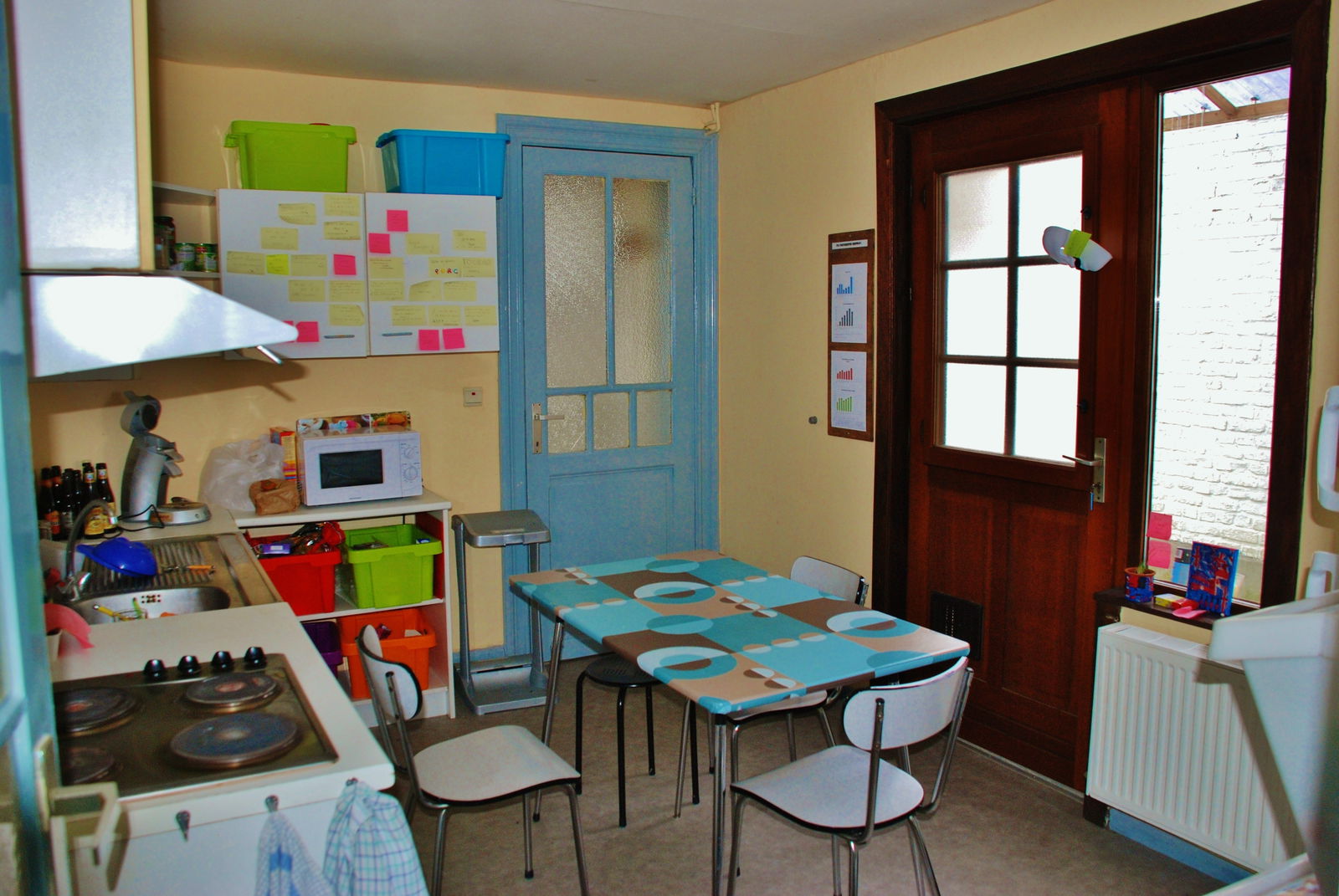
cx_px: 670
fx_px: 1005
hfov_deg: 67.3
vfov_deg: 48.0
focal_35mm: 27
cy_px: 448
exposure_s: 1/60
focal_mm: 18
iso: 400
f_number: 4
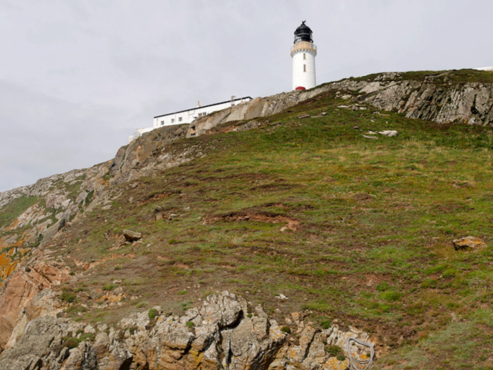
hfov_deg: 47.9
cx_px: 242
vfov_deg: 36.8
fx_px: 555
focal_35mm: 39
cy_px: 181
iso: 200
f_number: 9
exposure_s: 1/400
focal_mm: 19
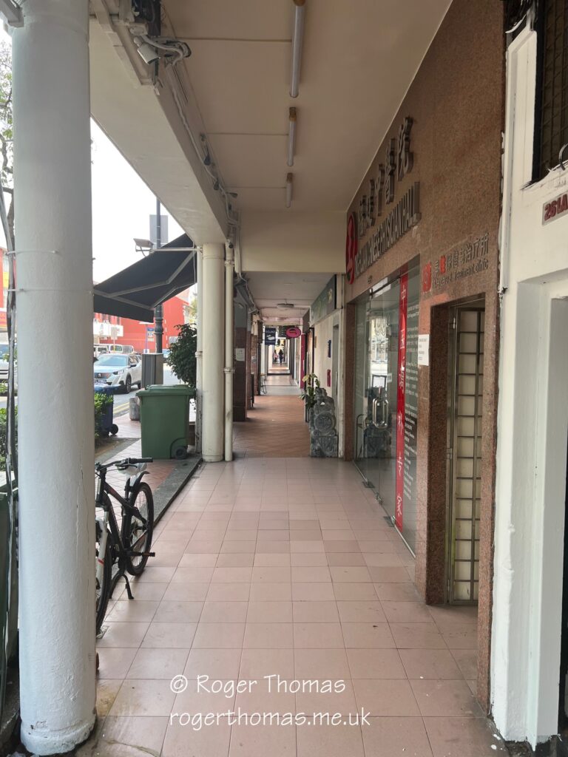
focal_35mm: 26
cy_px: 378
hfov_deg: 53.1
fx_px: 569
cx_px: 284
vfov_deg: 67.3
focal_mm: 5.7
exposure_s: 1/502
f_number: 1.5
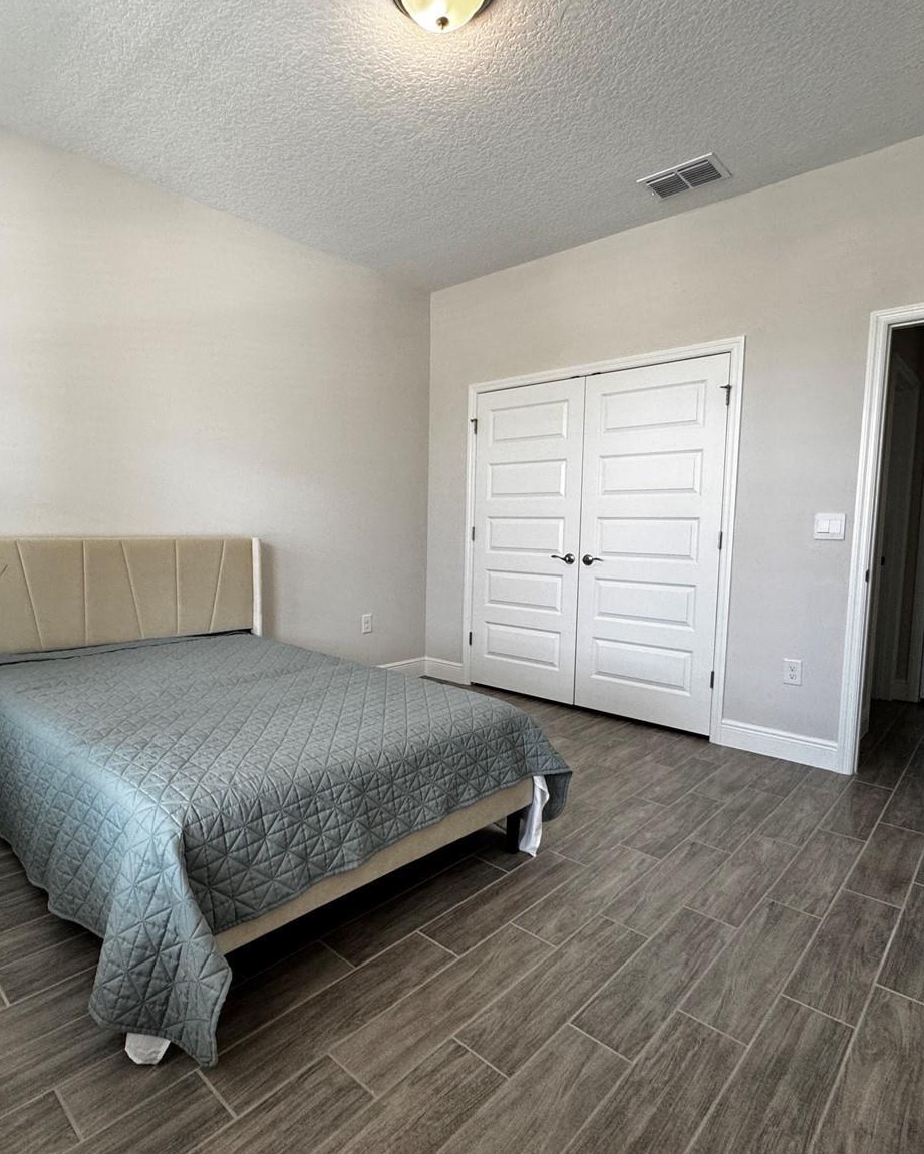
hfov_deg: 70.5
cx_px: 395
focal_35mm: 19
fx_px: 649
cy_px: 581
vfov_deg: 83.3
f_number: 2.2
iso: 200
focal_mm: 2.22
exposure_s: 1/120
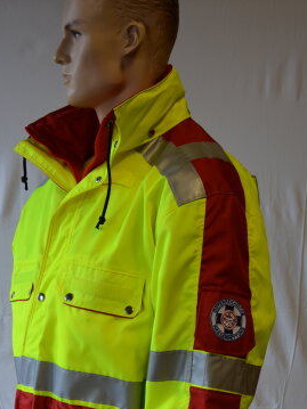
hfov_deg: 19.1
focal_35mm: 77
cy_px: 340
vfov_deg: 24.8
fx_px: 911
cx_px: 128
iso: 200
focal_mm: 32
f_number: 4.2
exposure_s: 1/50
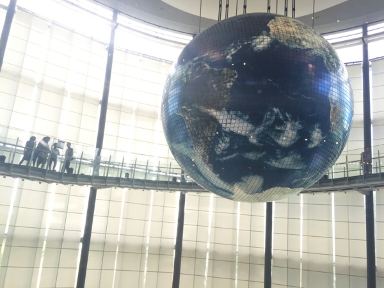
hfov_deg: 61.7
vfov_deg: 48.2
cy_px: 144
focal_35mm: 29
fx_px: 322
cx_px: 192
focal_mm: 4.15
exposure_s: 1/60
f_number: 2.2
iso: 32
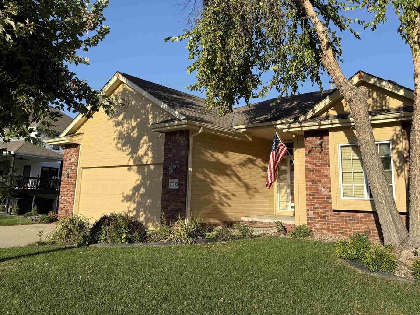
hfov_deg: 56.8
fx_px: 388
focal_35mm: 32
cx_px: 220
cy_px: 112
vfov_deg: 43.7
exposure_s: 1/3425
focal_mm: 6.76
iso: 80
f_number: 1.78
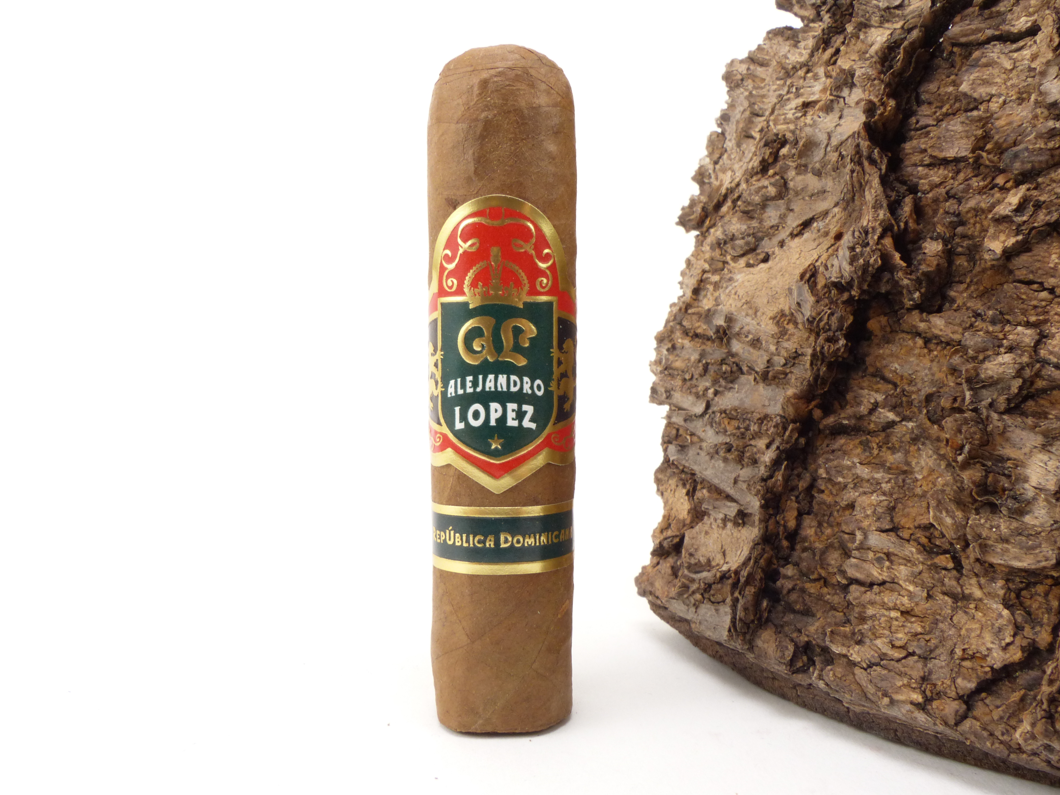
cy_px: 398
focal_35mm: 30
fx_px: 919
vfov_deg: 46.8
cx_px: 530
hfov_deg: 60.0
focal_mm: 5.5
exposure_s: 1/50
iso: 200
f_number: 8
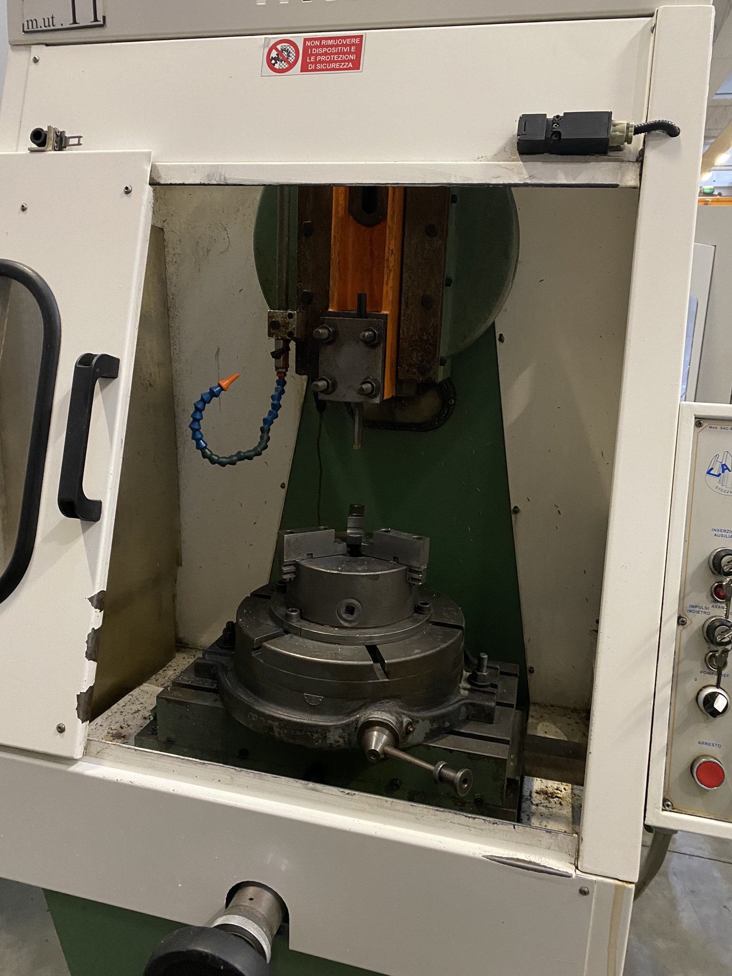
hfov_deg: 53.1
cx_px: 366
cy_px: 488
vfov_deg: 67.3
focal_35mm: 26
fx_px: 733
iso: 500
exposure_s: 1/25
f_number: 1.8
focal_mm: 4.25
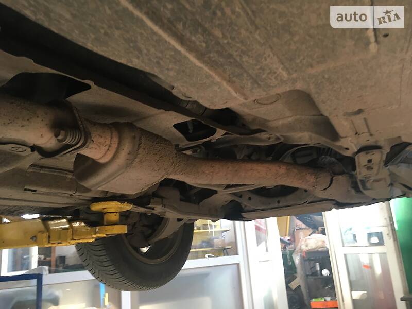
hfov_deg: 61.7
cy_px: 154
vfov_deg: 48.2
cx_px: 206
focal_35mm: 29
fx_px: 345
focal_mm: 4.2
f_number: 2.2
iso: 100
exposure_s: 1/33
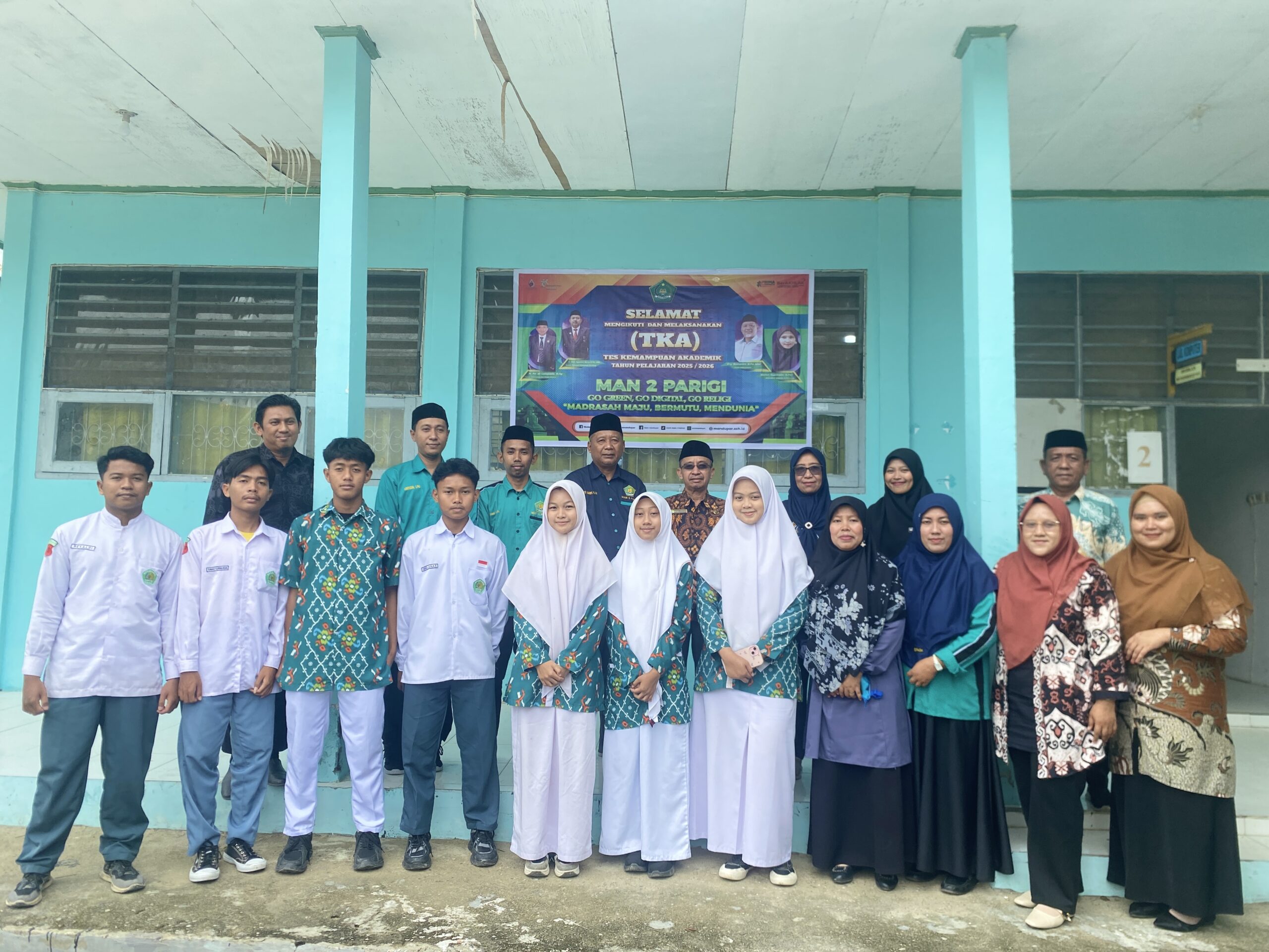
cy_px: 476
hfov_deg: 67.3
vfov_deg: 53.1
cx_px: 634
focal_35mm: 26
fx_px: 953
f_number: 1.8
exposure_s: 1/799
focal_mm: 4.25
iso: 32
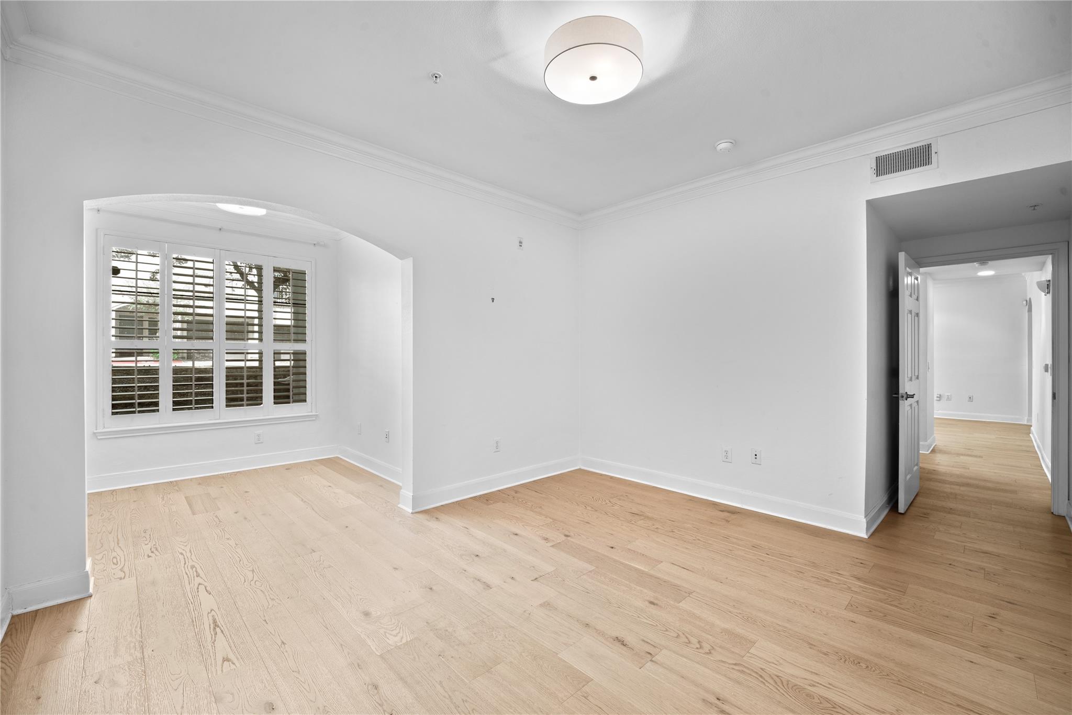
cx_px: 536
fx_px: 417
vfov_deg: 81.2
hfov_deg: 104.3
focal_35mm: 14
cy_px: 358
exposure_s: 1.6
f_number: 8
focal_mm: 14
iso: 100
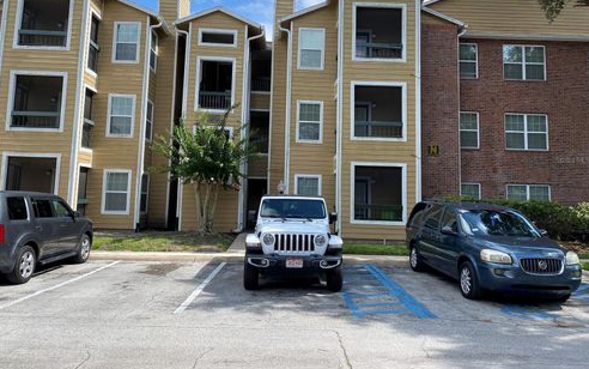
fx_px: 450
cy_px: 160
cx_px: 292
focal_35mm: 28
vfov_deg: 44.5
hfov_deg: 66.4
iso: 32
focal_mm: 4.25
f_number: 1.8
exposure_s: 1/1779
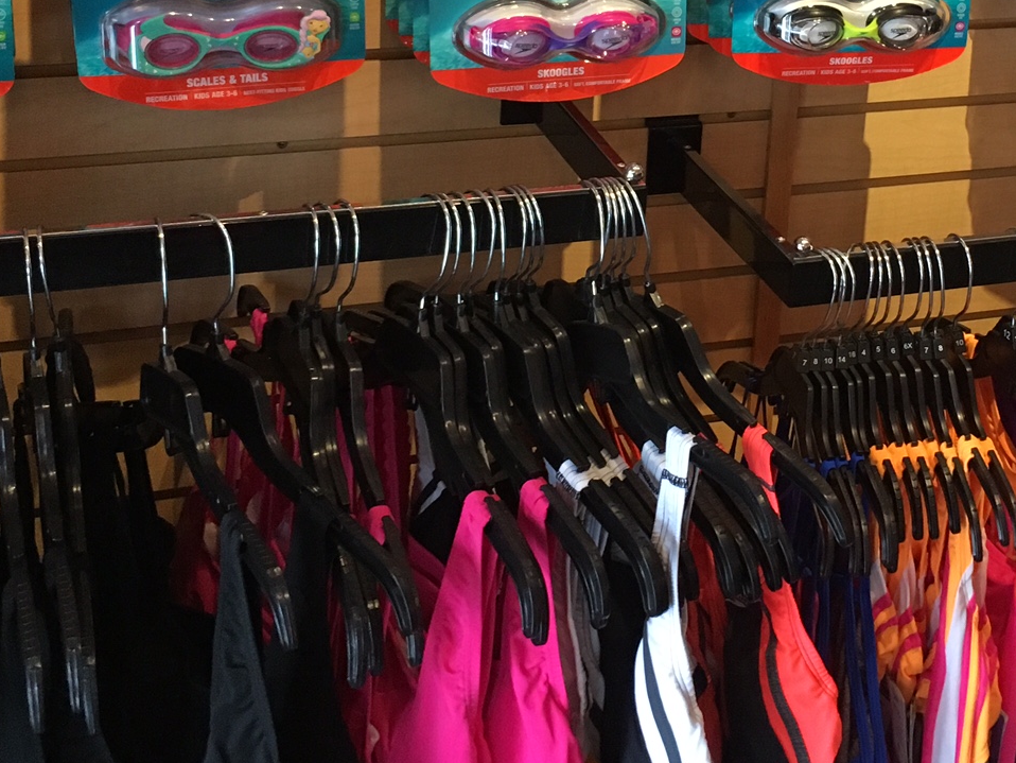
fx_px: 1791
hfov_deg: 31.3
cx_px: 723
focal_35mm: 61
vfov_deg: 23.4
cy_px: 74
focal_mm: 4.15
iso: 160
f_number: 2.2
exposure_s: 1/30
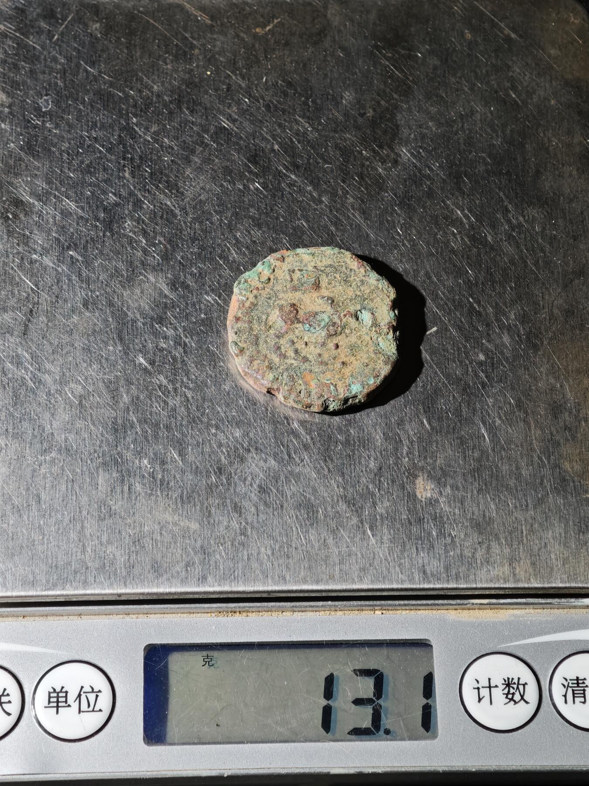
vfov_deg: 21.5
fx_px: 2065
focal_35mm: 91
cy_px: 393
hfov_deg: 16.2
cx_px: 294
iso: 200
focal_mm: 9
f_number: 2
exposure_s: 1/97
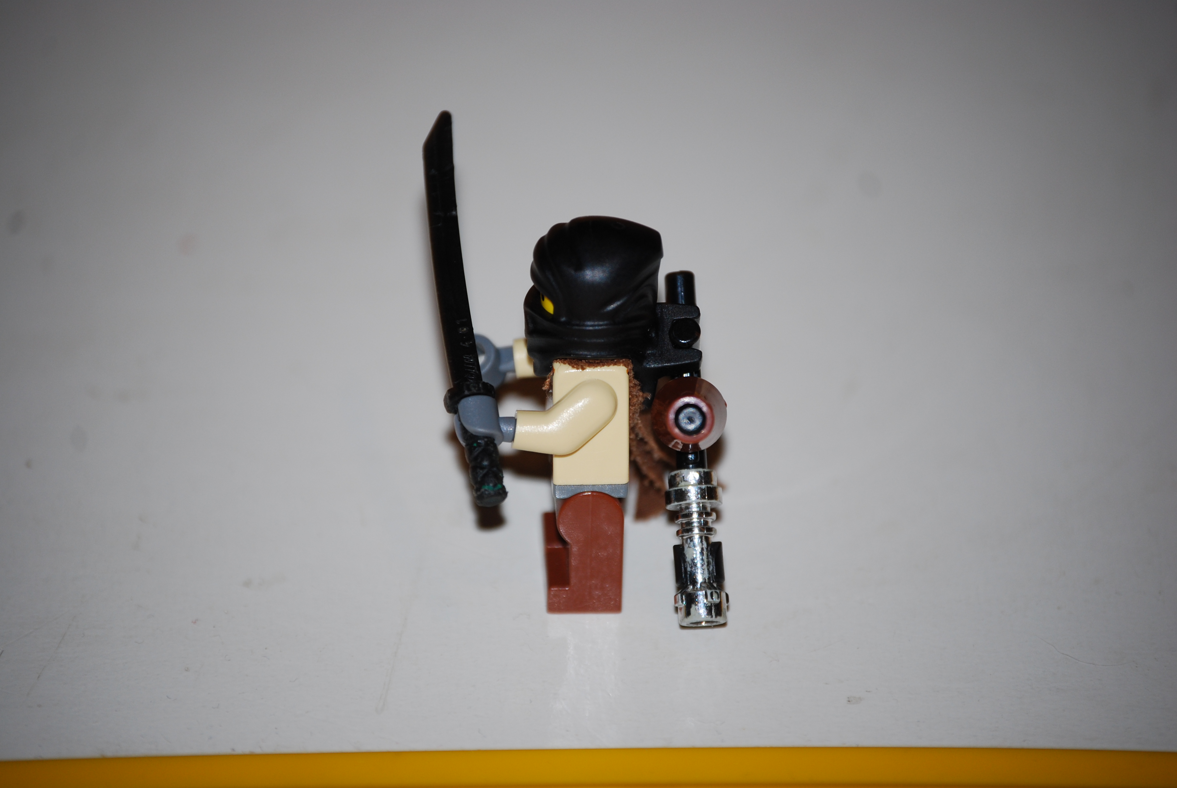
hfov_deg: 10.5
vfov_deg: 7.1
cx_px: 588
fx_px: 6383
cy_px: 394
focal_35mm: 195
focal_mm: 130
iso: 200
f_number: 5
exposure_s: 1/60
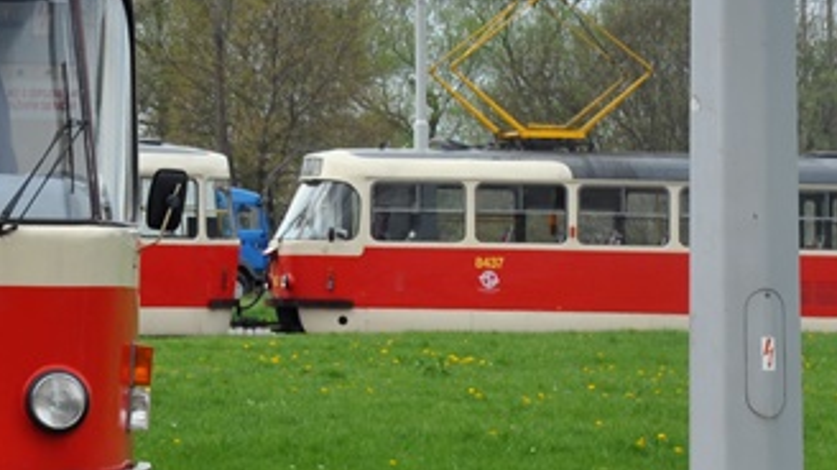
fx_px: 5523
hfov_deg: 8.6
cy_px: -66
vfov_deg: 4.9
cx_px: -8
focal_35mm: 249
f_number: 13
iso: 200
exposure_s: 1/160
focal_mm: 52
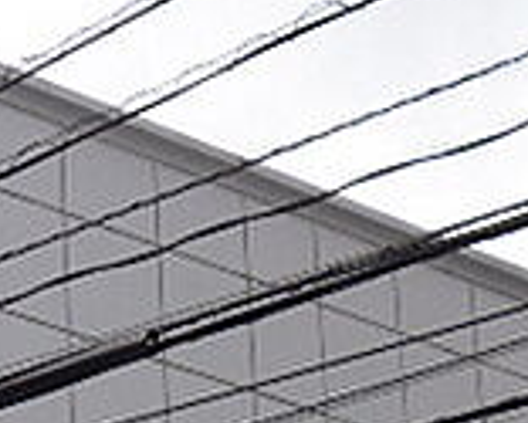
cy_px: 704
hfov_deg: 9.0
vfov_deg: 7.3
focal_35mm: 208
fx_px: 3252
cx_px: -298
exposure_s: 1/160
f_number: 4.1
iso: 100
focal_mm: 9.2
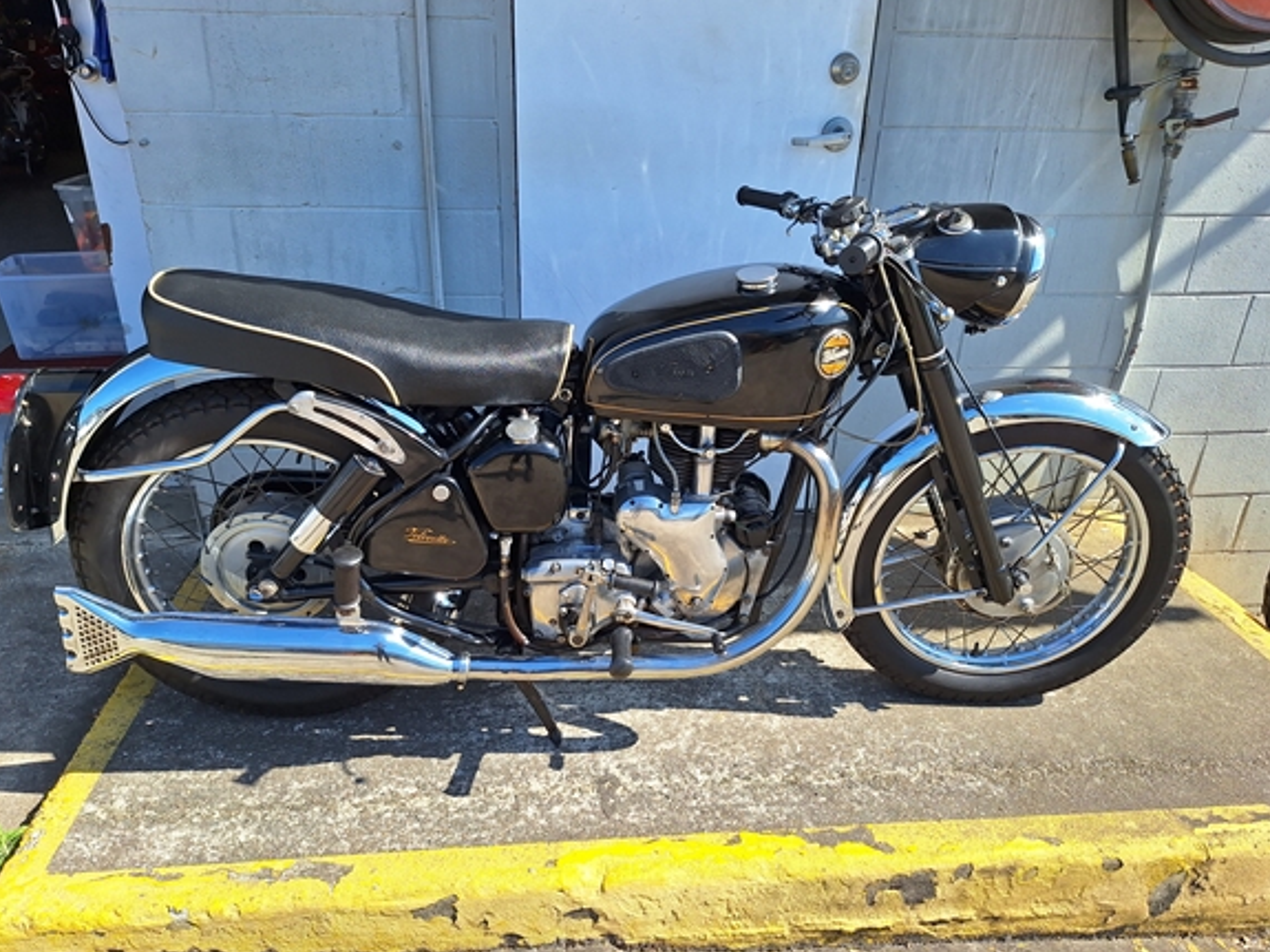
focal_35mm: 24
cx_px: 621
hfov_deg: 71.6
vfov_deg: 56.8
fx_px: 880
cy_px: 468
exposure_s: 1/1431
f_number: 1.8
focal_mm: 5.54
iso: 40
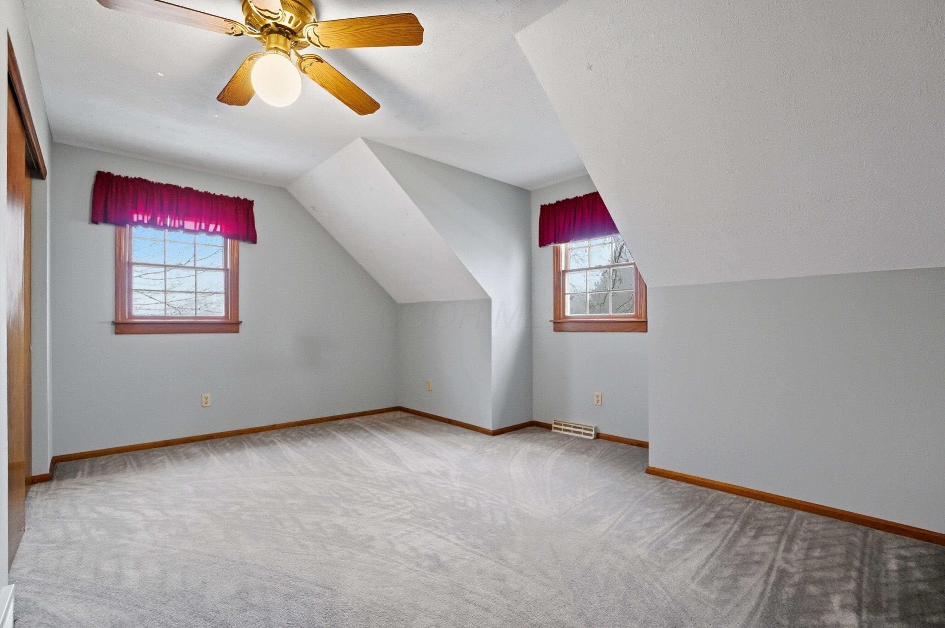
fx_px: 393
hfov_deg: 100.5
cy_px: 314
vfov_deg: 77.2
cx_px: 472
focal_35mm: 15
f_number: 4
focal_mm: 10
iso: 100
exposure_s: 1/80
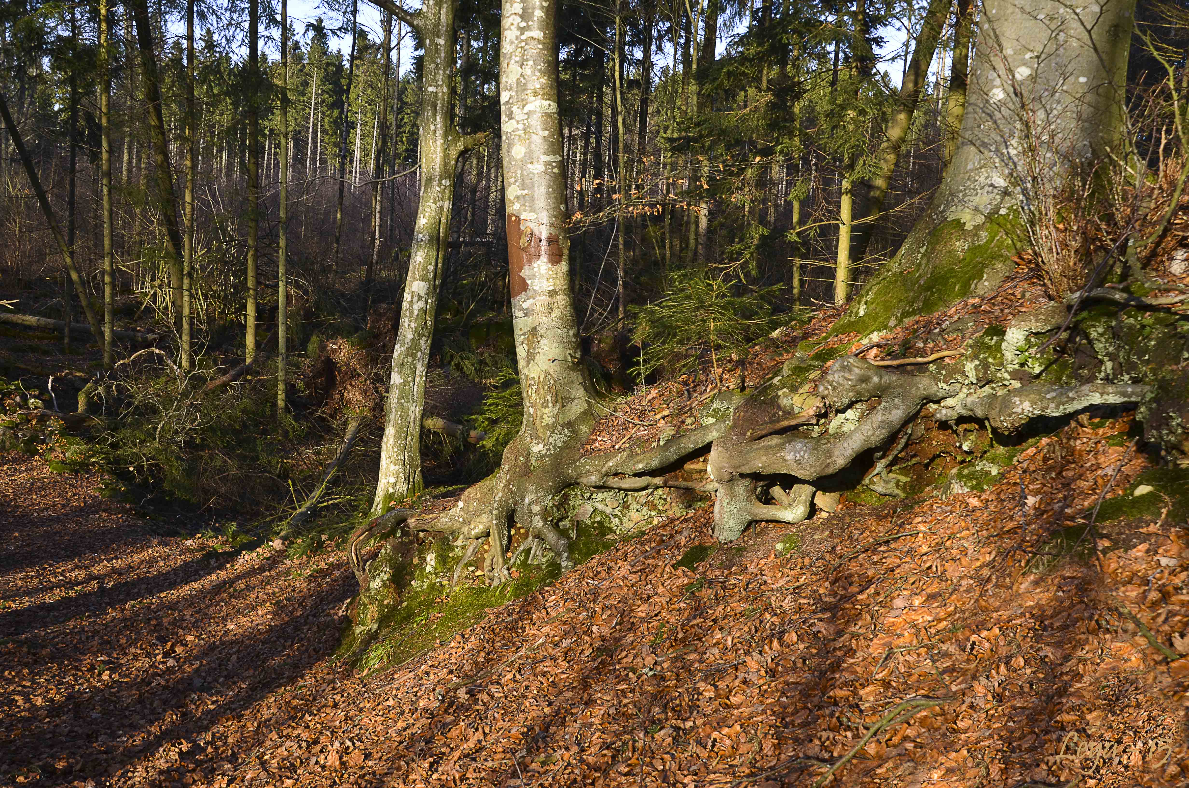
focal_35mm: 45
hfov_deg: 43.7
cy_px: 394
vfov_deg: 29.7
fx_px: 1483
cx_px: 594
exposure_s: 1/200
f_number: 7.1
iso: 200
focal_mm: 30
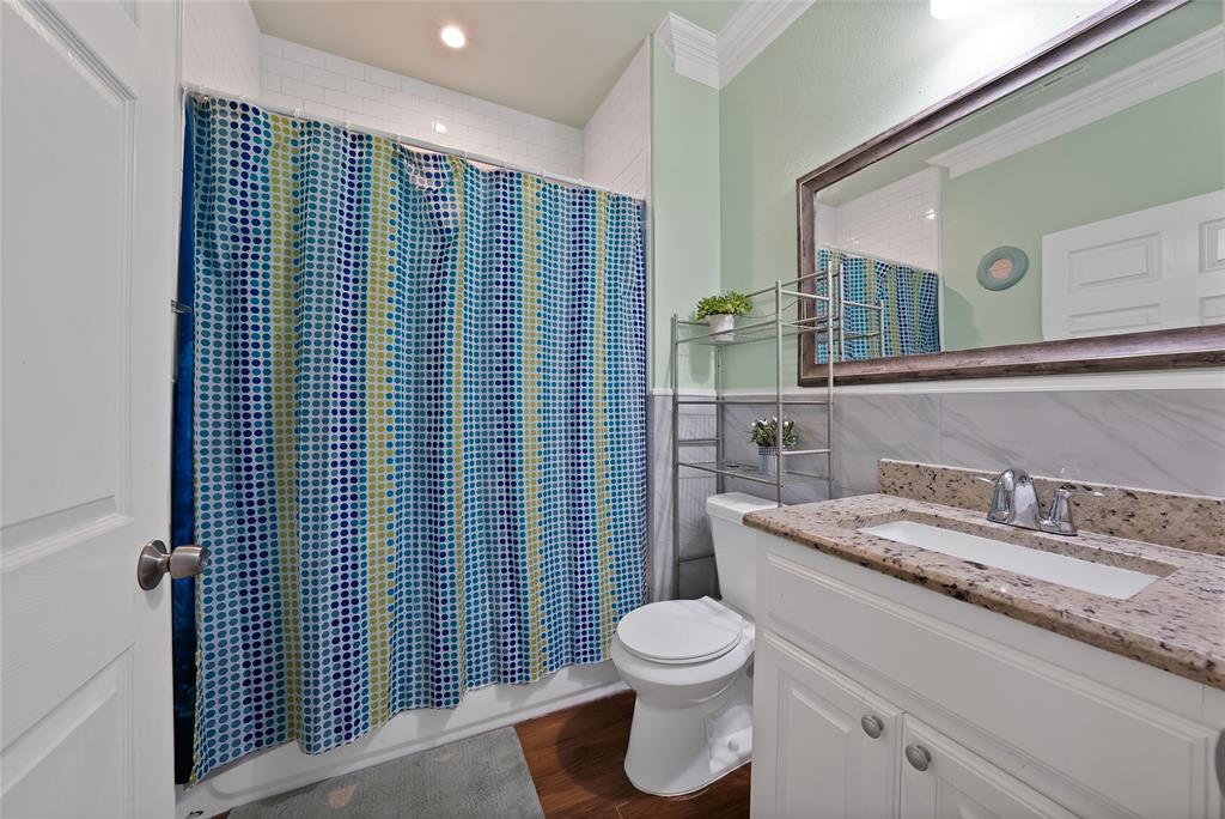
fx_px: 409
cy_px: 410
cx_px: 612
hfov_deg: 112.6
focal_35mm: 12
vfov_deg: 90.1
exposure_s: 1/3
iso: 640
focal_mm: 12
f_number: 9
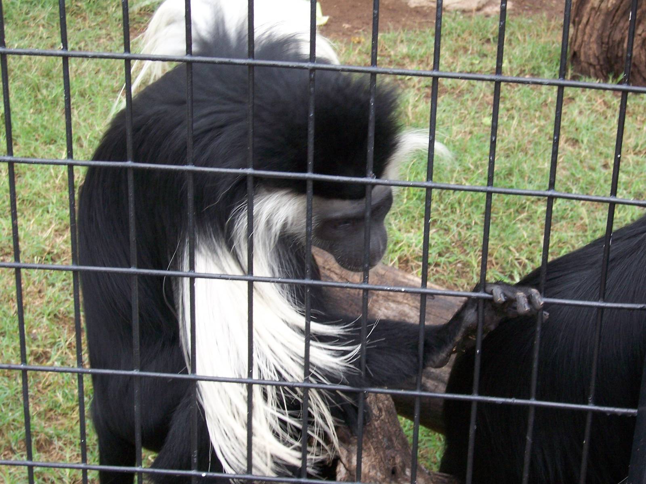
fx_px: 1661
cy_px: 242
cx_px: 323
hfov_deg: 22.0
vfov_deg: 16.6
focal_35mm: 89
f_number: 5.6
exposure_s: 1/90
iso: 140
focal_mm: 14.8
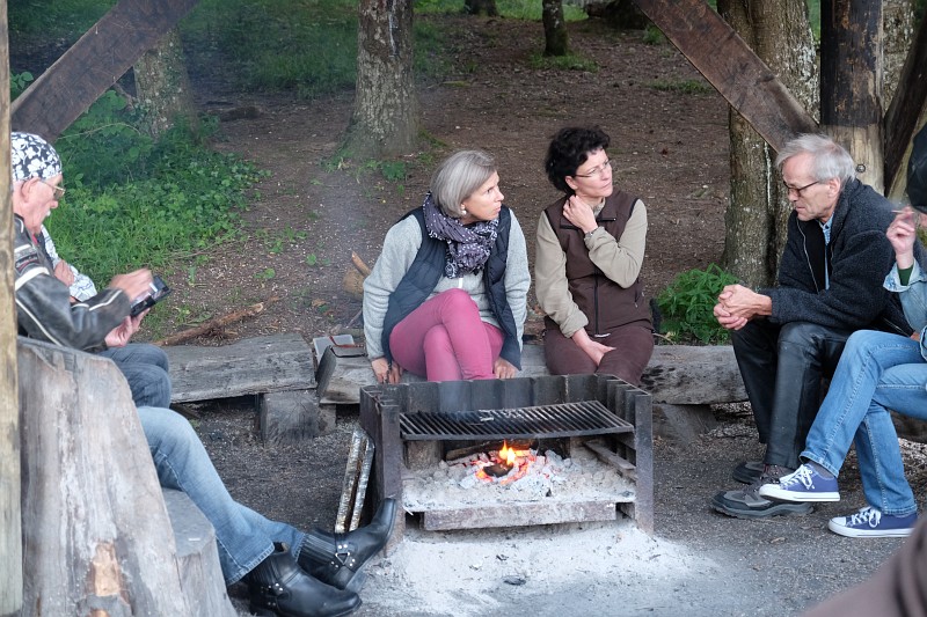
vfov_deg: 18.4
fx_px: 1905
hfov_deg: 27.3
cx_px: 464
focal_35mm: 74
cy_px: 308
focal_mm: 49.4
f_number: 4.7
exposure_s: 1/15
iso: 1600
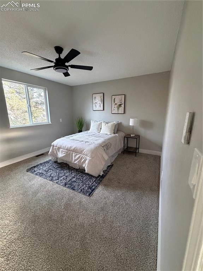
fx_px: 110
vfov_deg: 102.1
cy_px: 136
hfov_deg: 85.6
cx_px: 102
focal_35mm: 14
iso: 640
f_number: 2.2
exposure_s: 1/60
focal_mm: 2.22
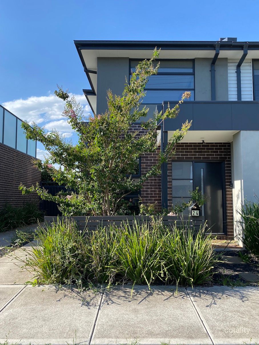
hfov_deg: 53.0
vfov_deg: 67.3
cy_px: 172
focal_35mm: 26
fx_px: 259
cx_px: 130
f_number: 1.8
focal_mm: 4.25
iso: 32
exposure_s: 1/1232
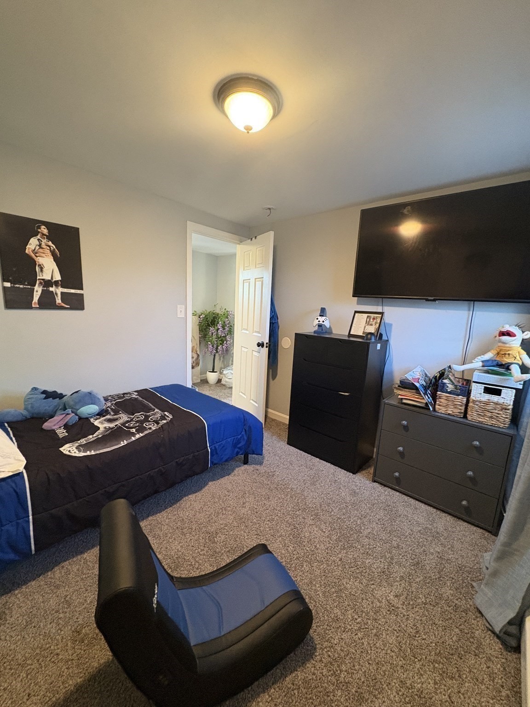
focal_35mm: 14
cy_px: 354
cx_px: 265
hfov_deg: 85.7
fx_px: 286
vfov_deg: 102.1
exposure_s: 1/60
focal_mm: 2.22
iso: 500
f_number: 2.2
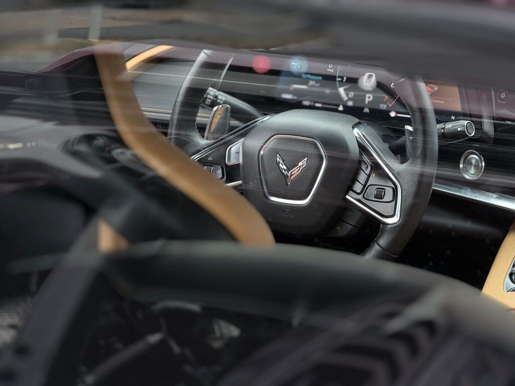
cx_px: 258
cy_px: 193
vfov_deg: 12.3
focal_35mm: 120
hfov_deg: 16.4
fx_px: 1785
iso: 64
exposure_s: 1/99
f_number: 2.8
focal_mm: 15.66
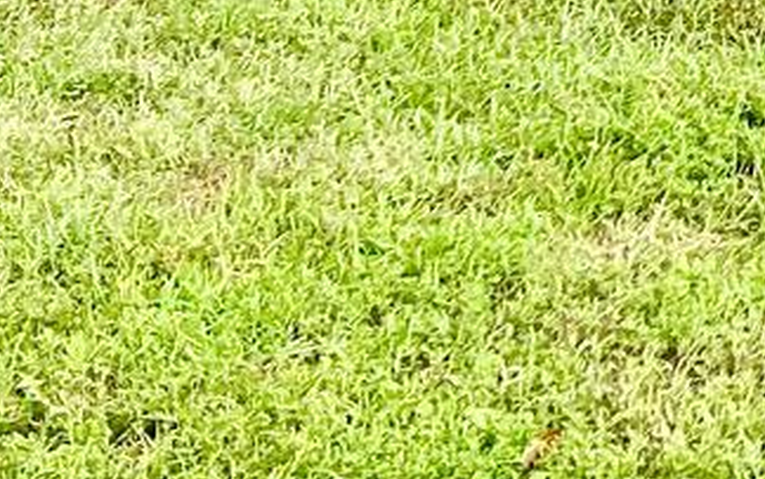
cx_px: 1818
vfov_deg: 6.4
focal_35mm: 174
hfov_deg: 10.4
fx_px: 3630
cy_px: -1269
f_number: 1.5
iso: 50
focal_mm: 5.7
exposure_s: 1/3704
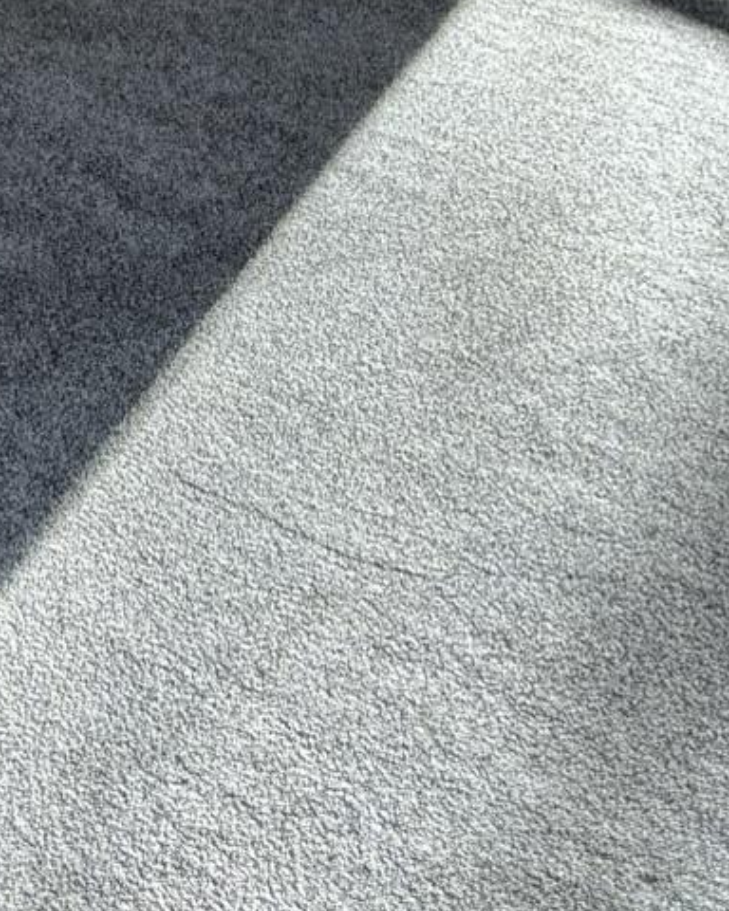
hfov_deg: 13.3
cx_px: -725
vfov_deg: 17.0
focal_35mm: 100
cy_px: -535
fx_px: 2697
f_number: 1.78
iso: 80
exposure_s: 1/407
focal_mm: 6.76
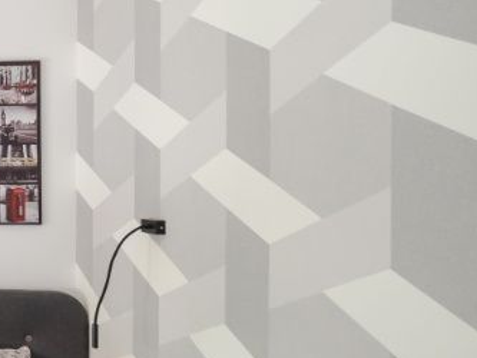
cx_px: -223
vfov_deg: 34.4
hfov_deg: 29.3
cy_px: 169
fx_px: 579
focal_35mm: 42
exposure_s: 1/5
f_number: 4
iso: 400
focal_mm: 7
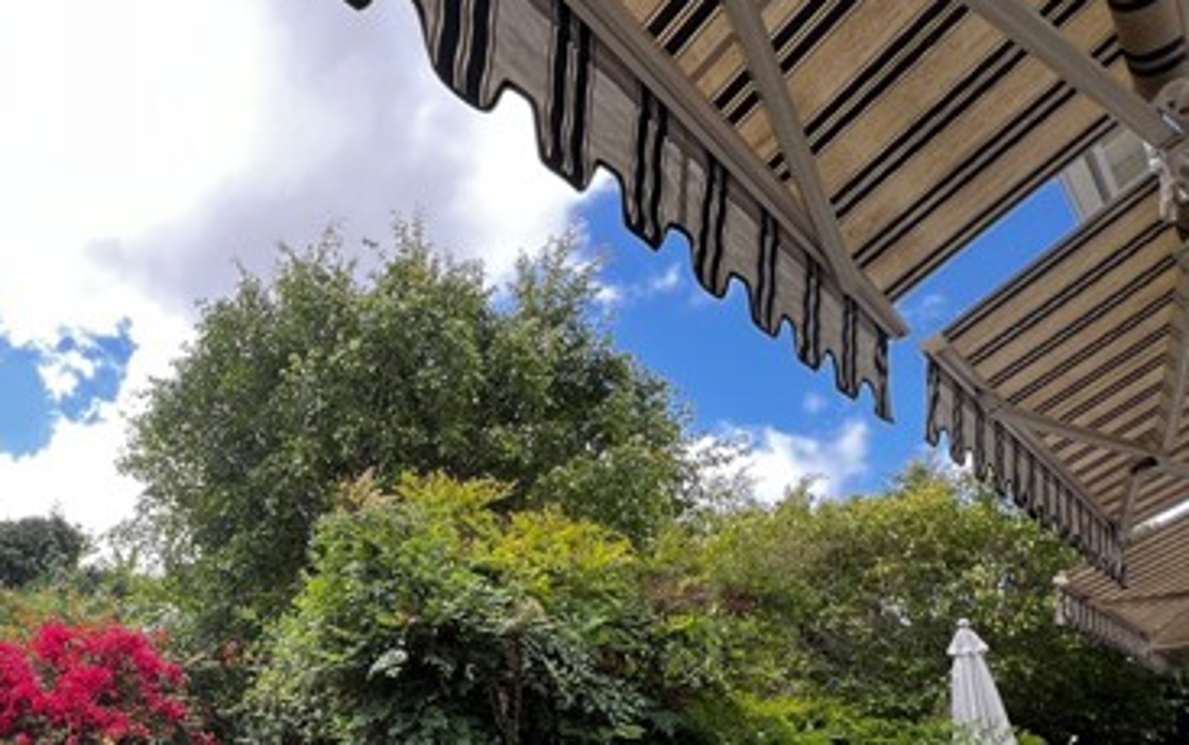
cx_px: 181
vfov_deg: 46.0
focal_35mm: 24
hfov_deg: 65.4
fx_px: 778
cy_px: 677
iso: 32
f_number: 1.8
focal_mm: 1.57
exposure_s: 1/238
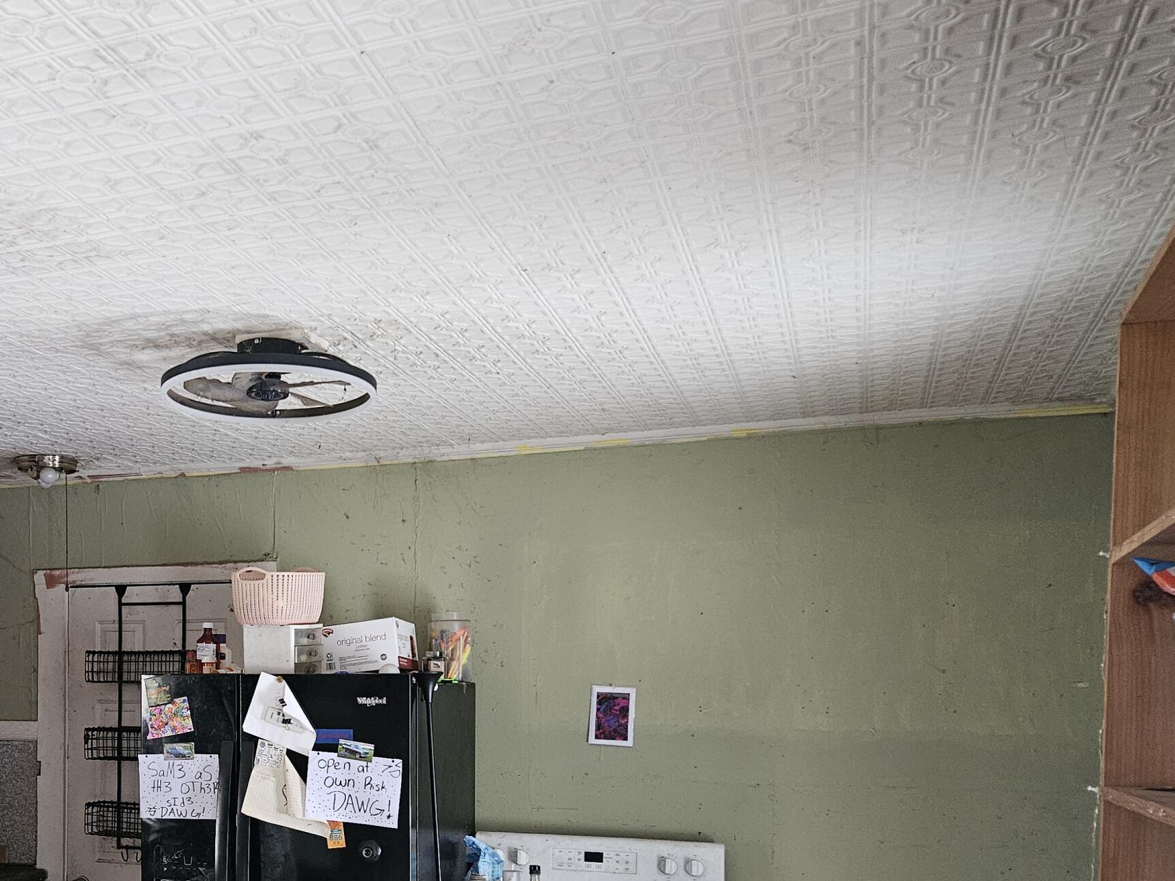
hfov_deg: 44.9
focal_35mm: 40
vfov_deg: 34.8
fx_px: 1358
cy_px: 705
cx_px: 264
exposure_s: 1/30
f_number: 1.8
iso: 640
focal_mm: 5.4
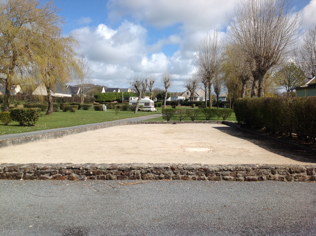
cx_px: 158
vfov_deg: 40.6
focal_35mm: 35
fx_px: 319
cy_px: 118
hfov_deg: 52.7
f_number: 2.4
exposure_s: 1/2326
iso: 50
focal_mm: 4.28
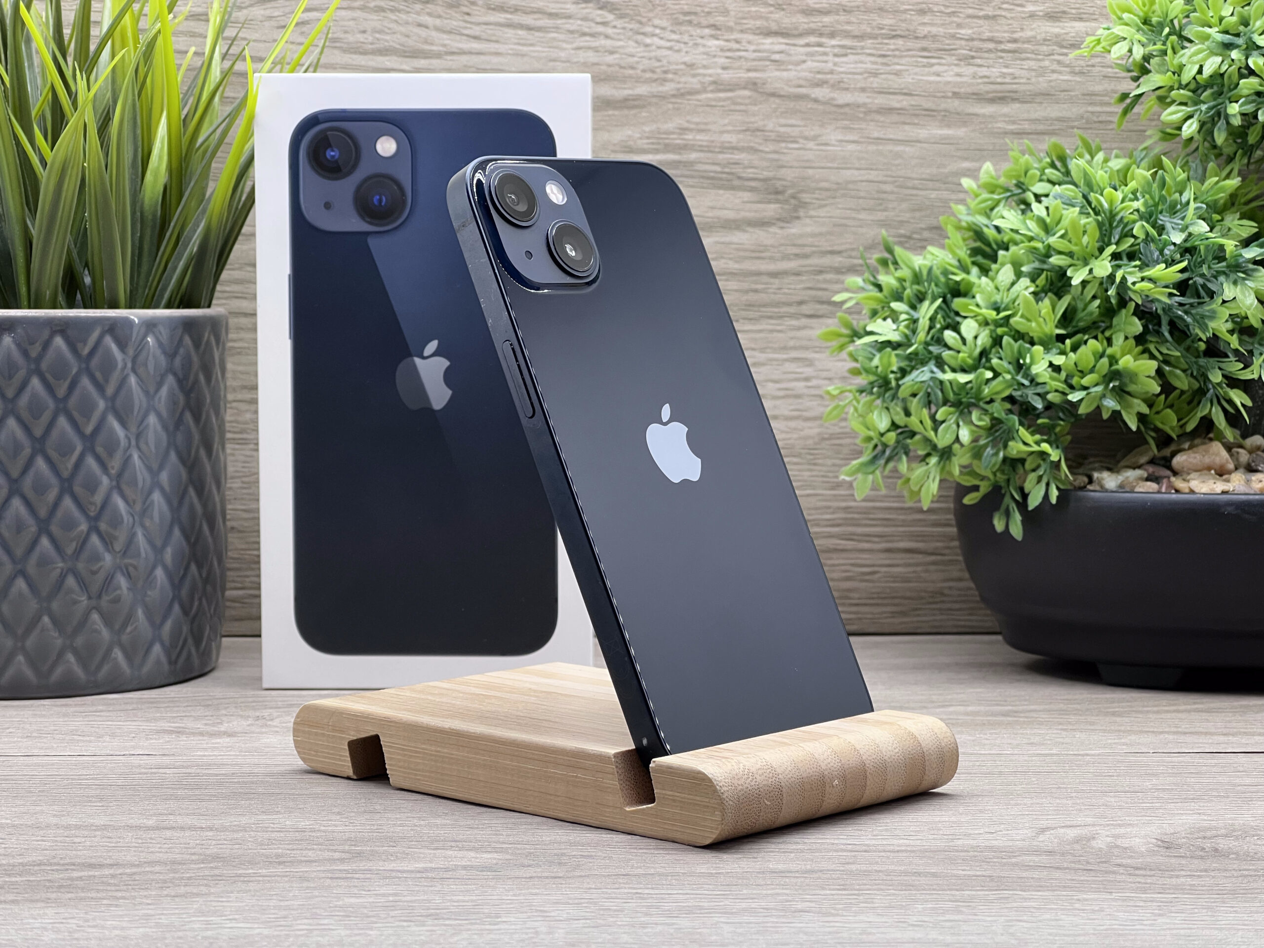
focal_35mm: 77
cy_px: 474
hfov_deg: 25.3
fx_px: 2812
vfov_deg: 19.1
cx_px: 632
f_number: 2.8
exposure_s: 1/100
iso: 125
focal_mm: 9
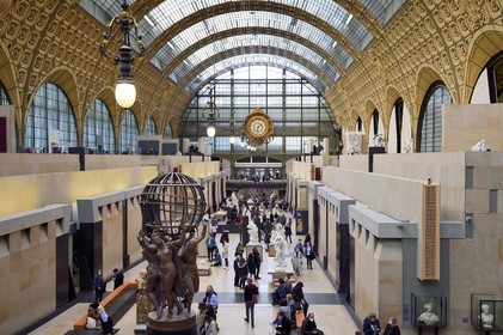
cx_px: 252
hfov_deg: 50.7
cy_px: 168
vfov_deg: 35.0
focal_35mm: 38
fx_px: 531
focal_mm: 38
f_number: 8
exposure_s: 1/60
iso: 800
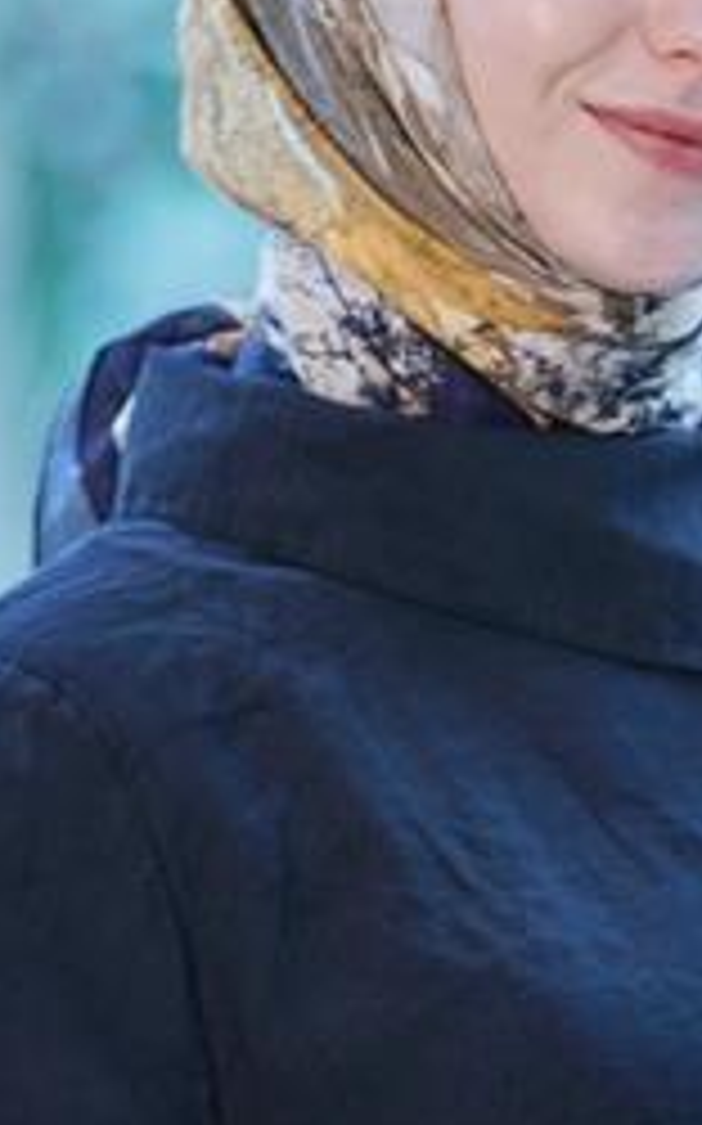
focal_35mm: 312
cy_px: 351
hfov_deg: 4.2
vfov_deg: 6.7
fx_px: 9562
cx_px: 540
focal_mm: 165
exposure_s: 1/200
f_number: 3.5
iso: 640
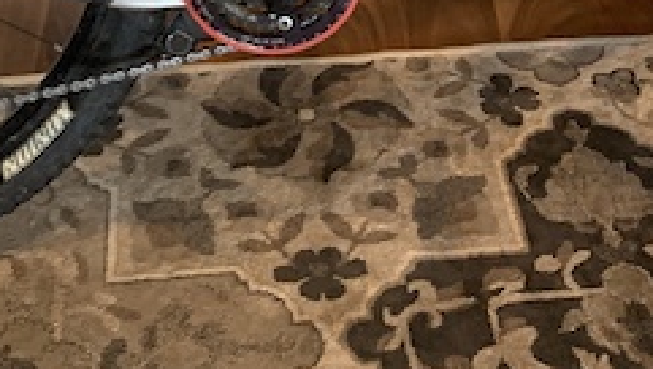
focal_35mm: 94
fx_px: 1629
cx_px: 366
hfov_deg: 22.7
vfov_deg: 11.5
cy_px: -393
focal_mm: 4.25
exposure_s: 1/60
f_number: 1.8
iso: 160
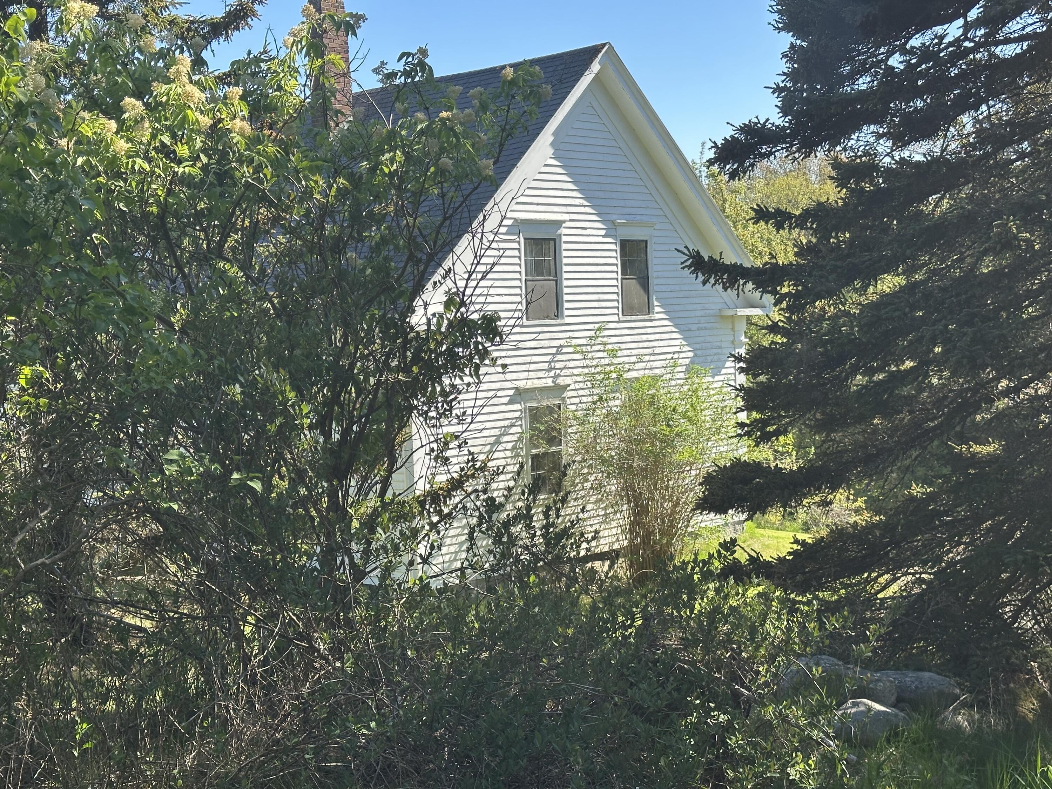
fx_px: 1459
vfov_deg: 30.3
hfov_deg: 39.7
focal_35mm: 48
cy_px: 394
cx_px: 526
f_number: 1.78
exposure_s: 1/1414
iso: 64
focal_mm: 6.86
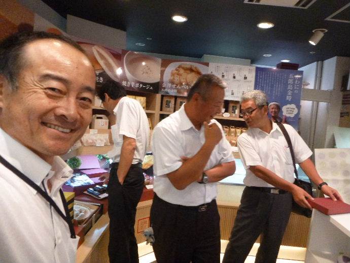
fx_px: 253
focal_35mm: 25
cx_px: 175
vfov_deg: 54.9
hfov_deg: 69.4
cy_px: 132
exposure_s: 1/60
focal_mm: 4.5
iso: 800
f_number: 3.9
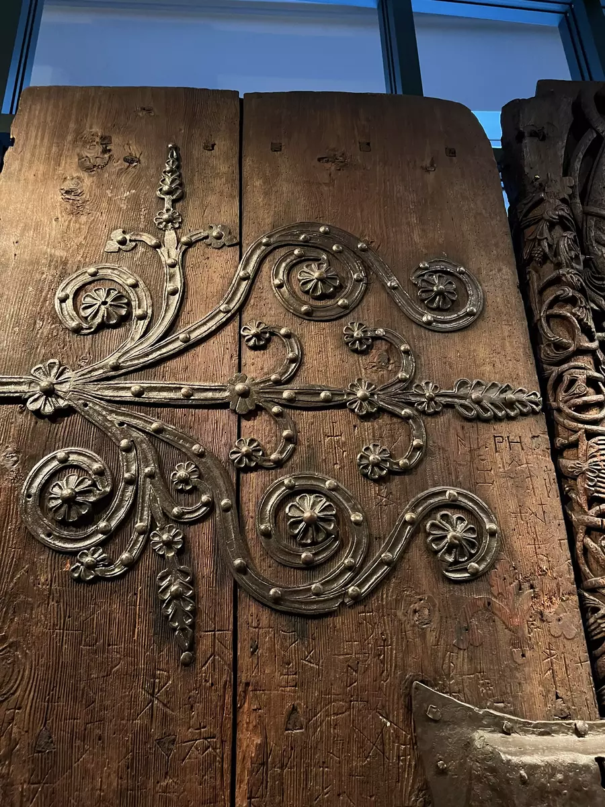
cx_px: 302
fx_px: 606
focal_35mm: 26
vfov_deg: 67.3
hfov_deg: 53.1
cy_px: 404
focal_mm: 5.7
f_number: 1.5
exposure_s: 1/25
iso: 500
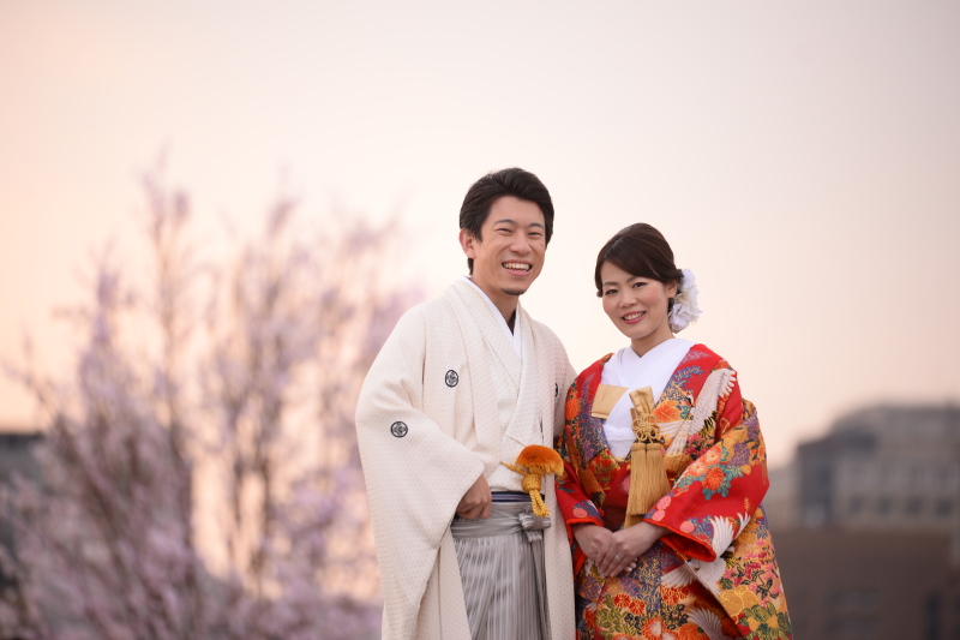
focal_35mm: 200
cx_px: 480
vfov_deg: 6.9
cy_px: 320
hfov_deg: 10.3
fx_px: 5332
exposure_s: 1/640
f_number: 4
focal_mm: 200
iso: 800
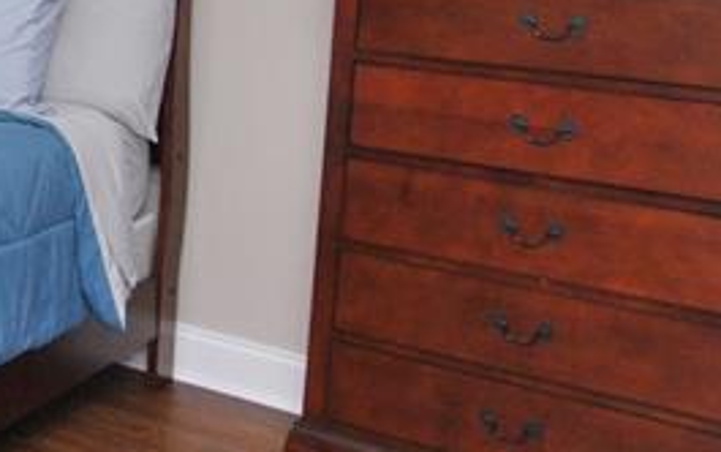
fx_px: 1277
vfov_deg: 19.6
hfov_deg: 25.8
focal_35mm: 65
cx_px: -278
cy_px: 34
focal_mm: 11
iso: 200
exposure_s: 1/60
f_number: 4
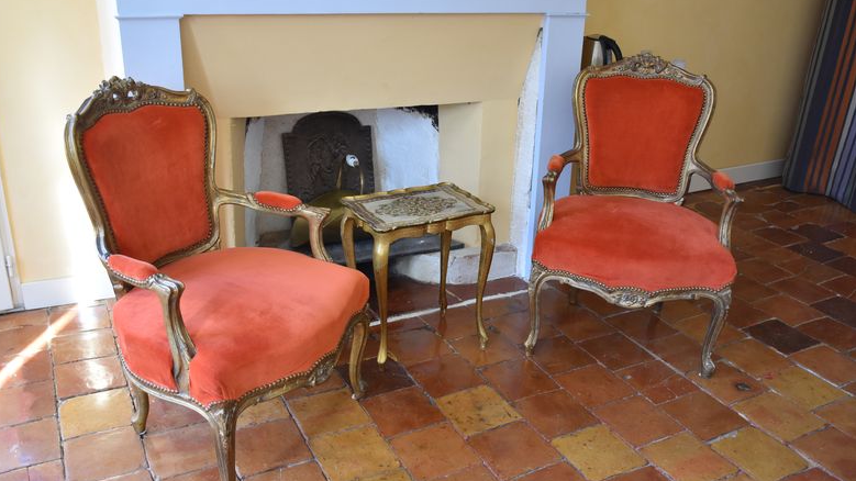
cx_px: 424
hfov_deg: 56.6
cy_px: 246
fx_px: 794
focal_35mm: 35
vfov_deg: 33.7
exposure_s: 1/60
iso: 720
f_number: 4
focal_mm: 22
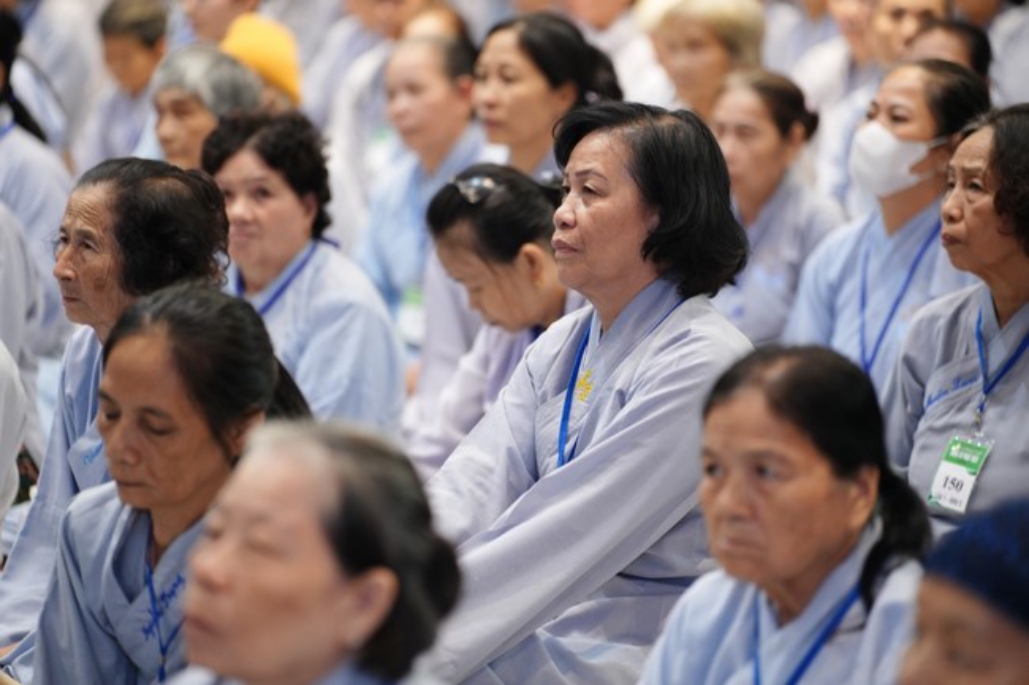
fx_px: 4286
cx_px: 514
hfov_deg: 13.7
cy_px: 342
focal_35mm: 150
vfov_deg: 9.1
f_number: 2.8
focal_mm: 150
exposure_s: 1/100
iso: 2000
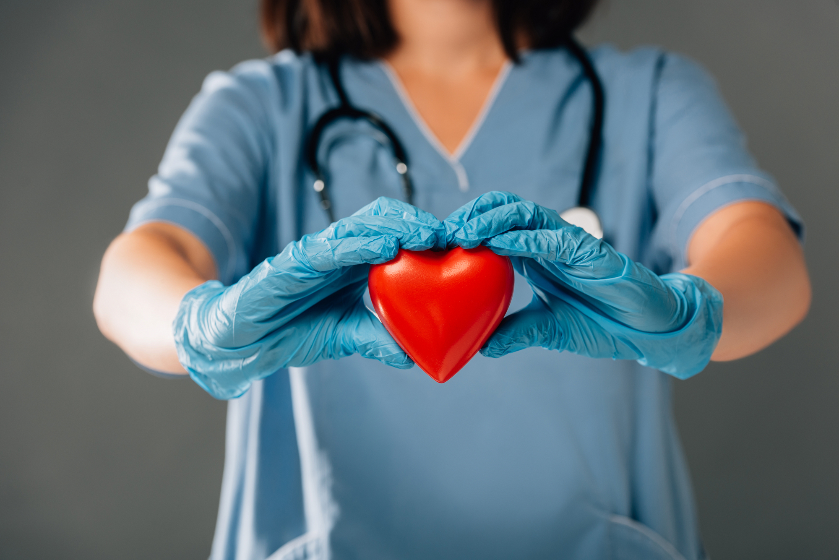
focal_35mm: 116
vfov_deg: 11.8
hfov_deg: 17.6
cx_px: 420
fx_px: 2704
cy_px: 280
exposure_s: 1/200
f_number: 4.5
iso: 100
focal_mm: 116
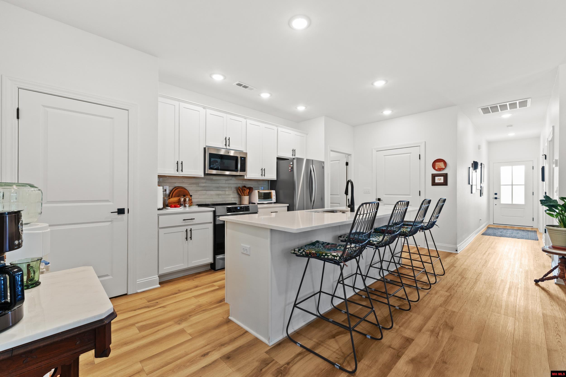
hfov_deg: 100.4
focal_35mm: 15
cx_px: 283
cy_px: 188
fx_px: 236
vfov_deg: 77.3
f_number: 9
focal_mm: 10
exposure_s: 1/2.5
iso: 200
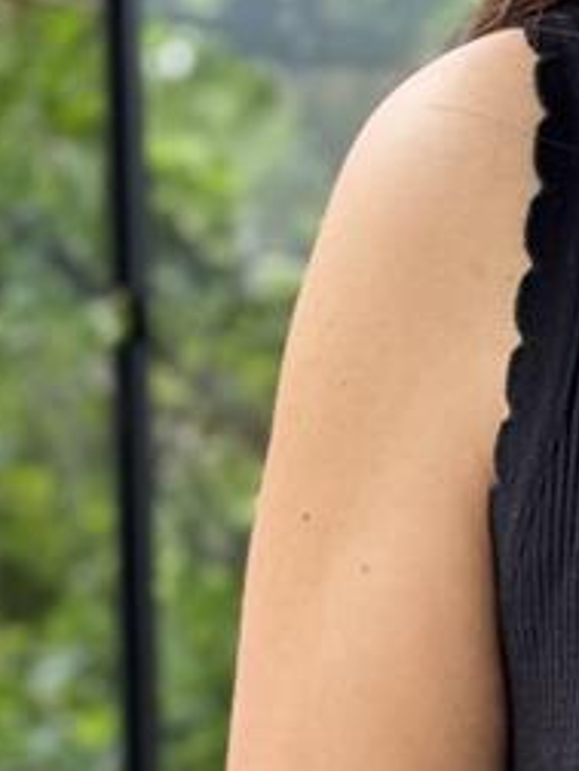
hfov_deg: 5.7
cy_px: 711
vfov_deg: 7.8
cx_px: 1118
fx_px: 5665
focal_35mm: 254
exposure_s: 1/121
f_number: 1.78
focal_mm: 6.76
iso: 80
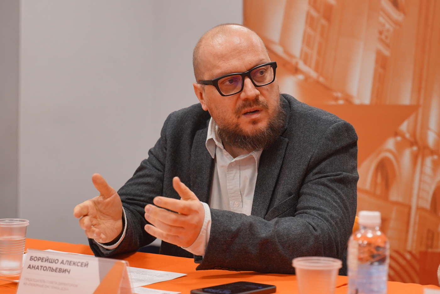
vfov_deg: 17.3
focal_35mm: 79
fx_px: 965
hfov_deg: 25.7
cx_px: 220
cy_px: 147
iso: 1250
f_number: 3.5
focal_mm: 53
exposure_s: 1/200
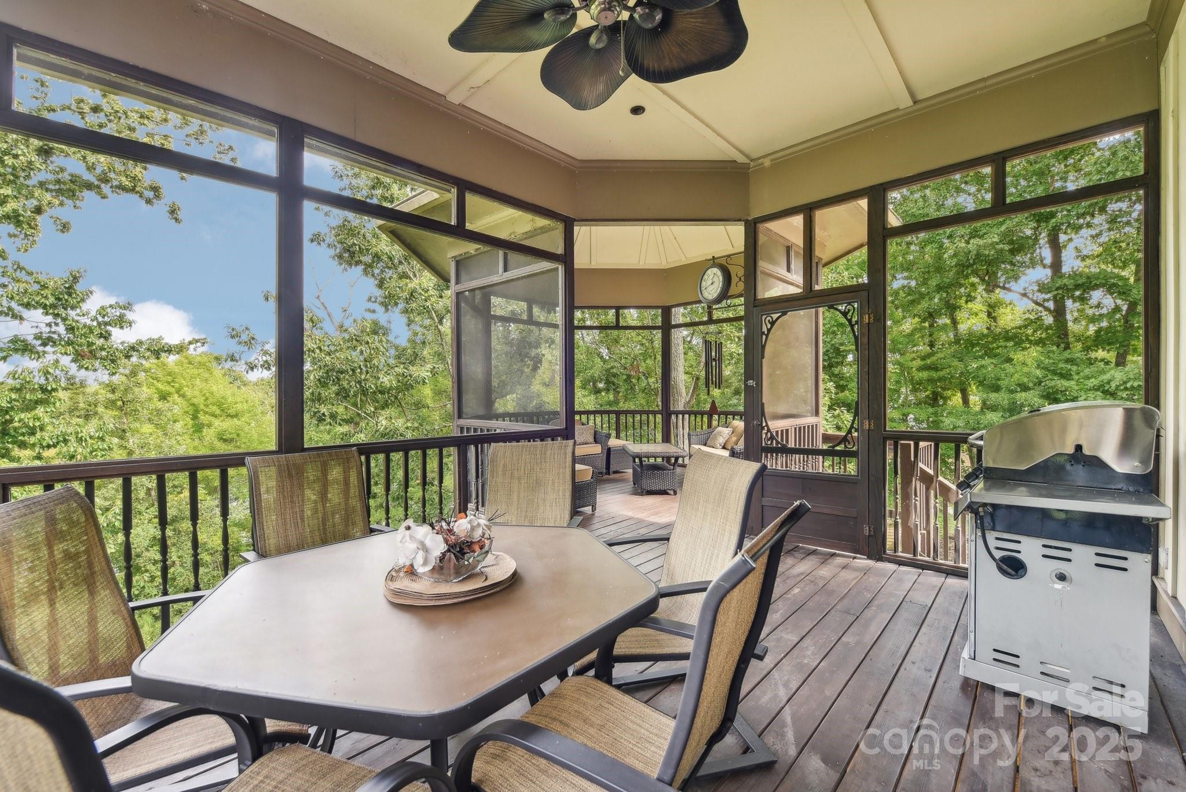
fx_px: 461
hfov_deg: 104.2
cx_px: 593
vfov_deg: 81.3
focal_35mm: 14
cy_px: 396
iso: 200
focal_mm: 14
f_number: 8
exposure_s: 1/20
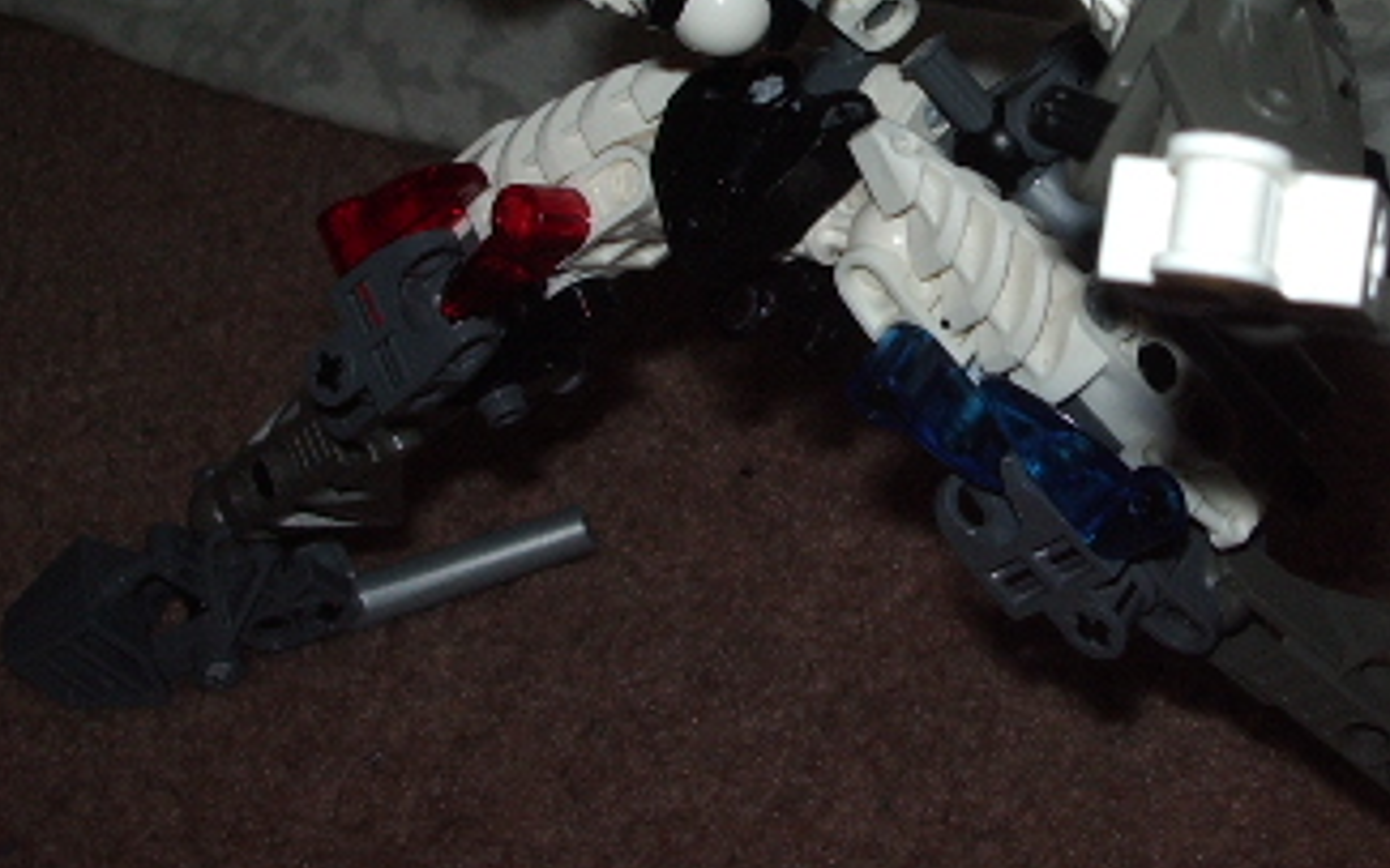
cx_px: 915
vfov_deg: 17.8
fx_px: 2765
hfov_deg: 28.1
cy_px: 248
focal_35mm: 73
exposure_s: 1/40
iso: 100
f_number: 4.3
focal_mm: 5.8
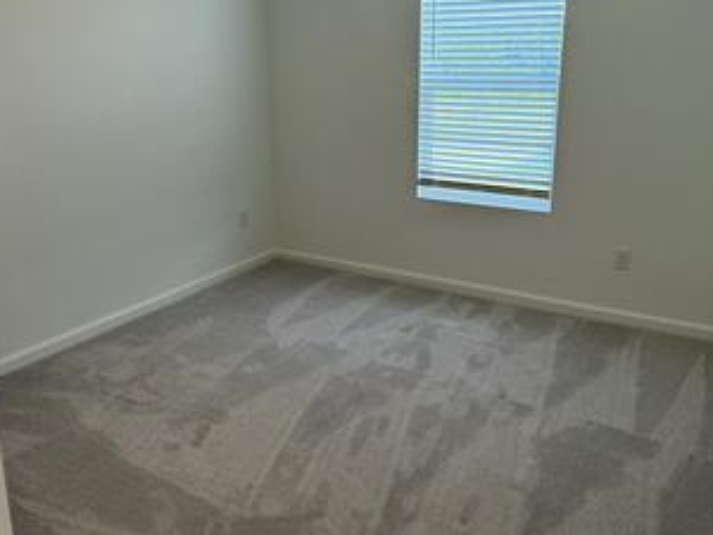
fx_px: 659
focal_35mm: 32
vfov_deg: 43.8
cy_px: 197
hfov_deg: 56.8
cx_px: 366
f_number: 1.78
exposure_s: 1/120
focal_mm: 6.76
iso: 100
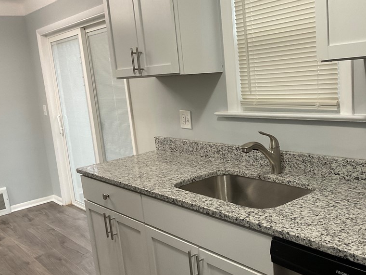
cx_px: 231
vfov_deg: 36.8
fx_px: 412
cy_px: 146
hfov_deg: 47.4
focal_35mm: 39
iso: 100
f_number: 1.8
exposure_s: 1/60
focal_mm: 3
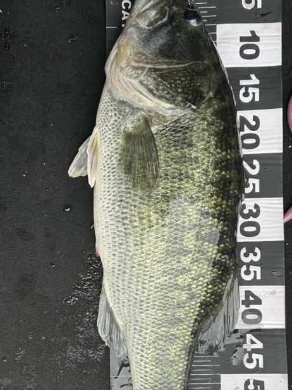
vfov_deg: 41.5
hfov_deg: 32.2
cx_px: 147
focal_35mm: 45
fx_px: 506
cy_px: 261
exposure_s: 1/639
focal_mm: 5.7
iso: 50
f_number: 1.5
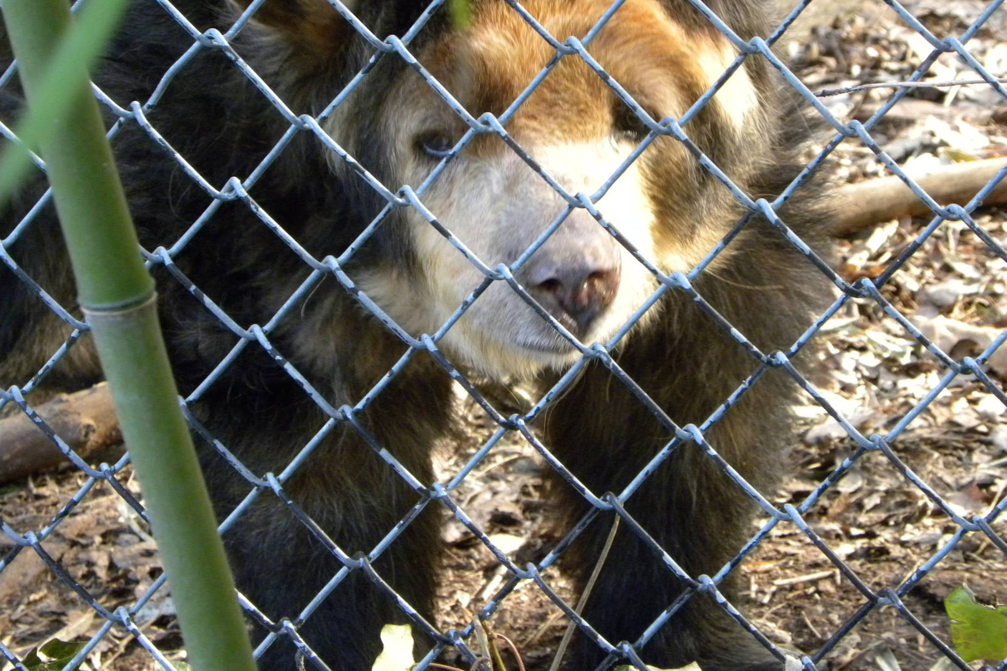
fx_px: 5370
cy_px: 296
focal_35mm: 192
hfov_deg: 10.7
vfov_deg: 7.2
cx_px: 503
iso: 400
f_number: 4.5
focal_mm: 32.7
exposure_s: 1/38.3
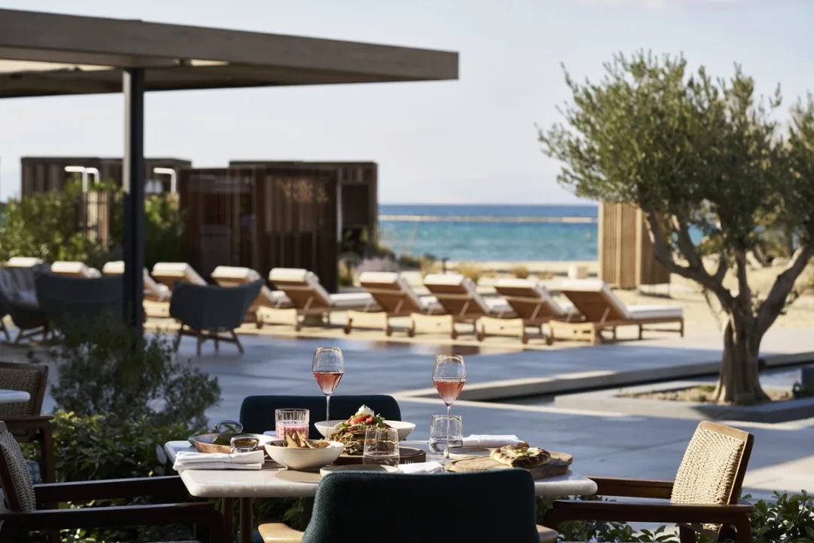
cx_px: 407
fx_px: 2035
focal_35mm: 90
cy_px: 272
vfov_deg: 15.2
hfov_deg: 22.6
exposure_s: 1/1600
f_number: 6.3
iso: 800
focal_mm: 90
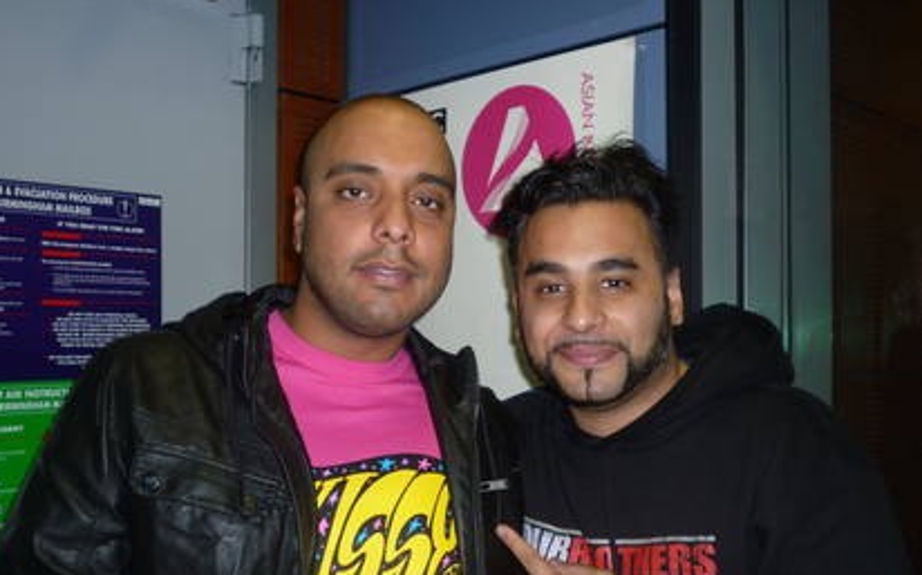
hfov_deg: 49.3
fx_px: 1005
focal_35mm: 40
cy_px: 346
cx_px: 459
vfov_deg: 31.9
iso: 100
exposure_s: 1/30
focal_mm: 6.5
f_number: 4
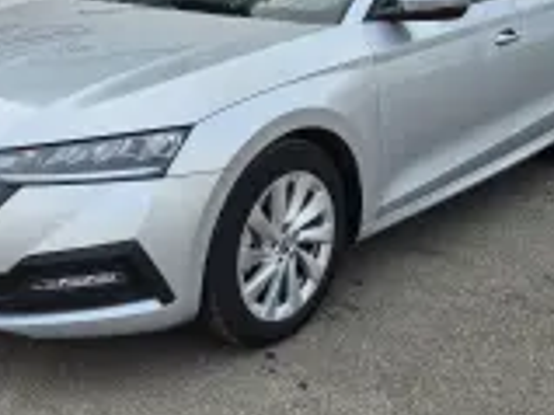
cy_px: 94
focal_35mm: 52
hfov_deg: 36.7
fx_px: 832
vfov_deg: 27.5
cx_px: 223
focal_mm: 5.4
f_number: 1.8
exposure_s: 1/546
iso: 25
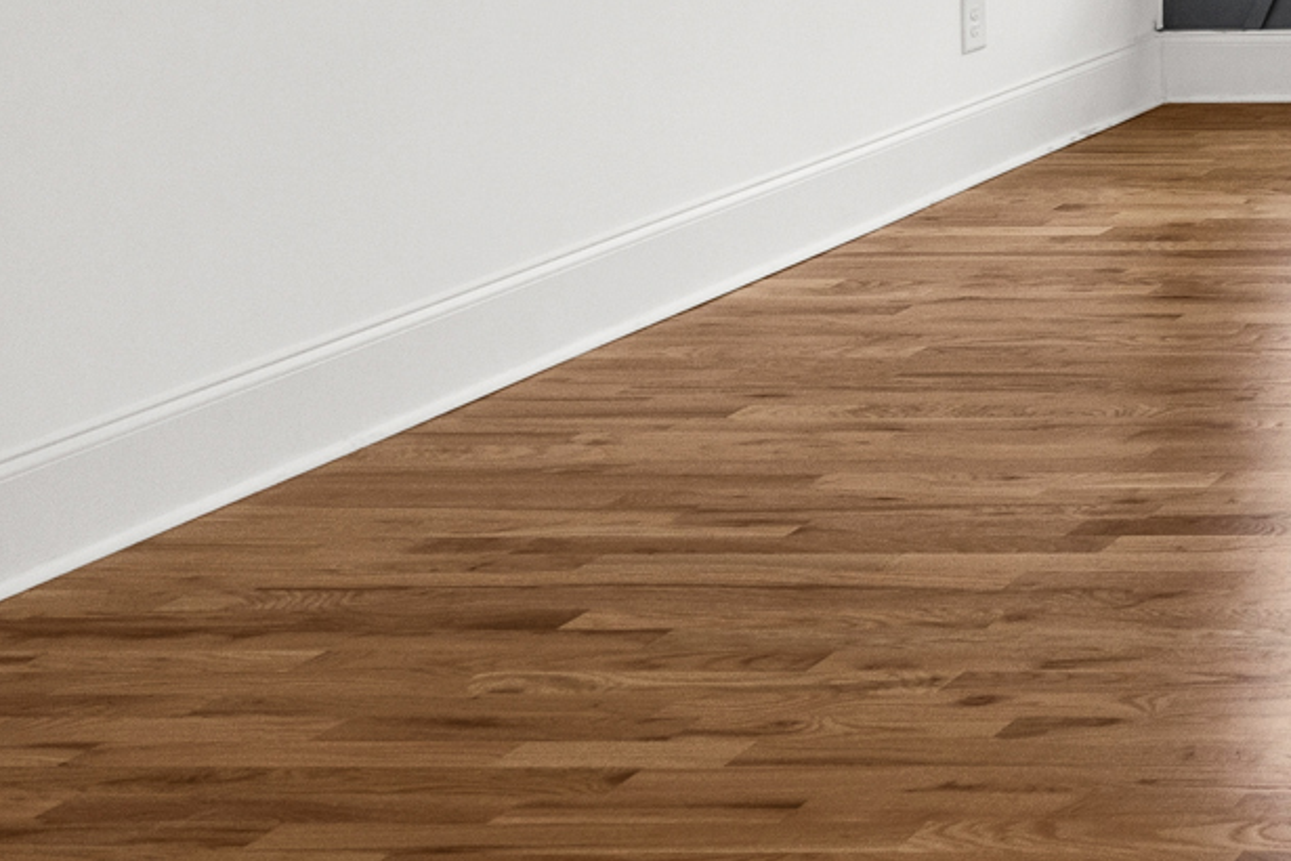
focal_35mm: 65
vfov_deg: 18.8
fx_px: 2331
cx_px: 2404
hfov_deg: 20.4
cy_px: -373
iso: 1250
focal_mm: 16
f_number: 5.6
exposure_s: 1/20
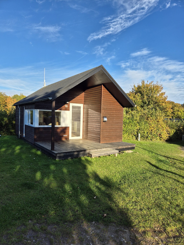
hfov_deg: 58.9
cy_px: 122
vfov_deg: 73.9
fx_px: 163
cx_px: 92
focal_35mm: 23
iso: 25
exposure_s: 1/1160
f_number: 1.8
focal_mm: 5.4
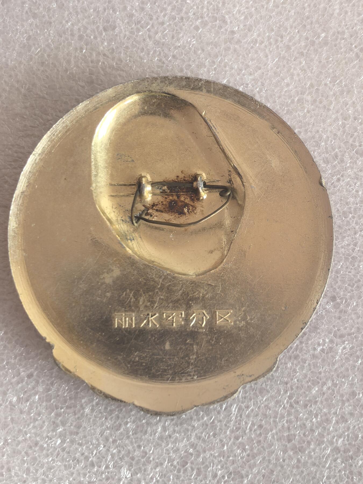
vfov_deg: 24.4
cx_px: 182
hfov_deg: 18.4
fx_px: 1119
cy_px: 242
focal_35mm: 80
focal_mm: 5.75
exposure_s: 1/100
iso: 50
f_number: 2
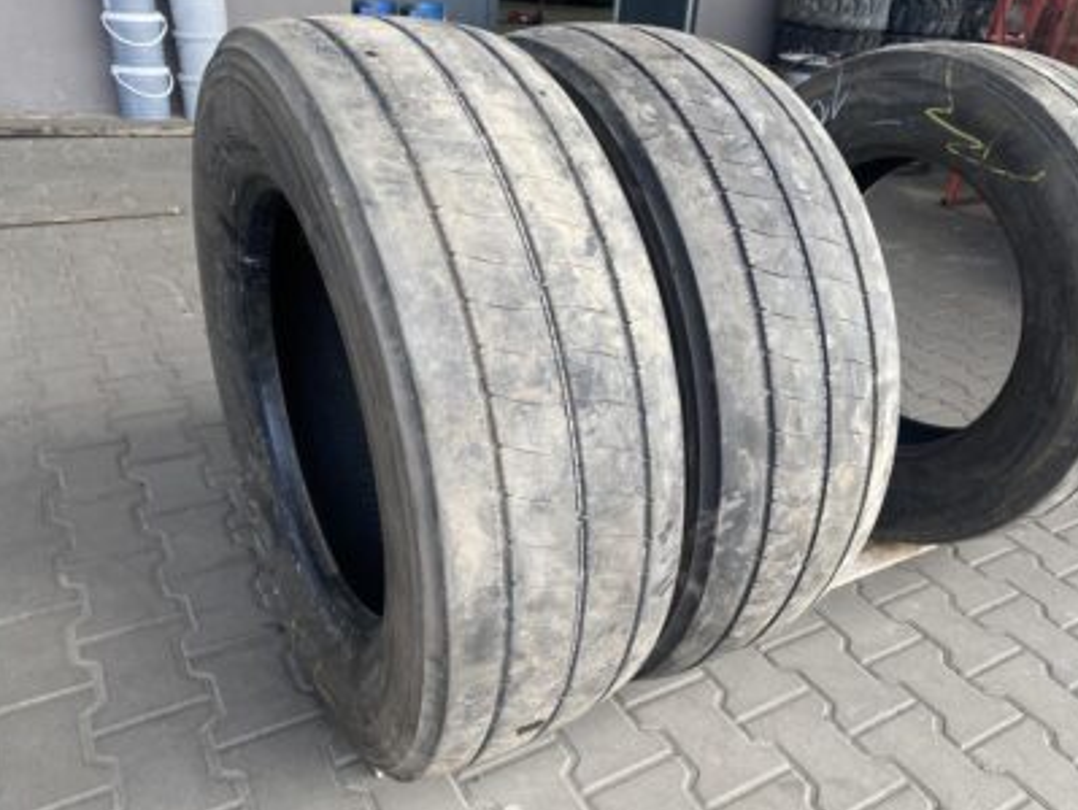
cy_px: 404
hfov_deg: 63.4
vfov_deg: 49.8
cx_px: 570
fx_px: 873
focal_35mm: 28
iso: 32
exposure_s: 1/219
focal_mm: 4.25
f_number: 1.8
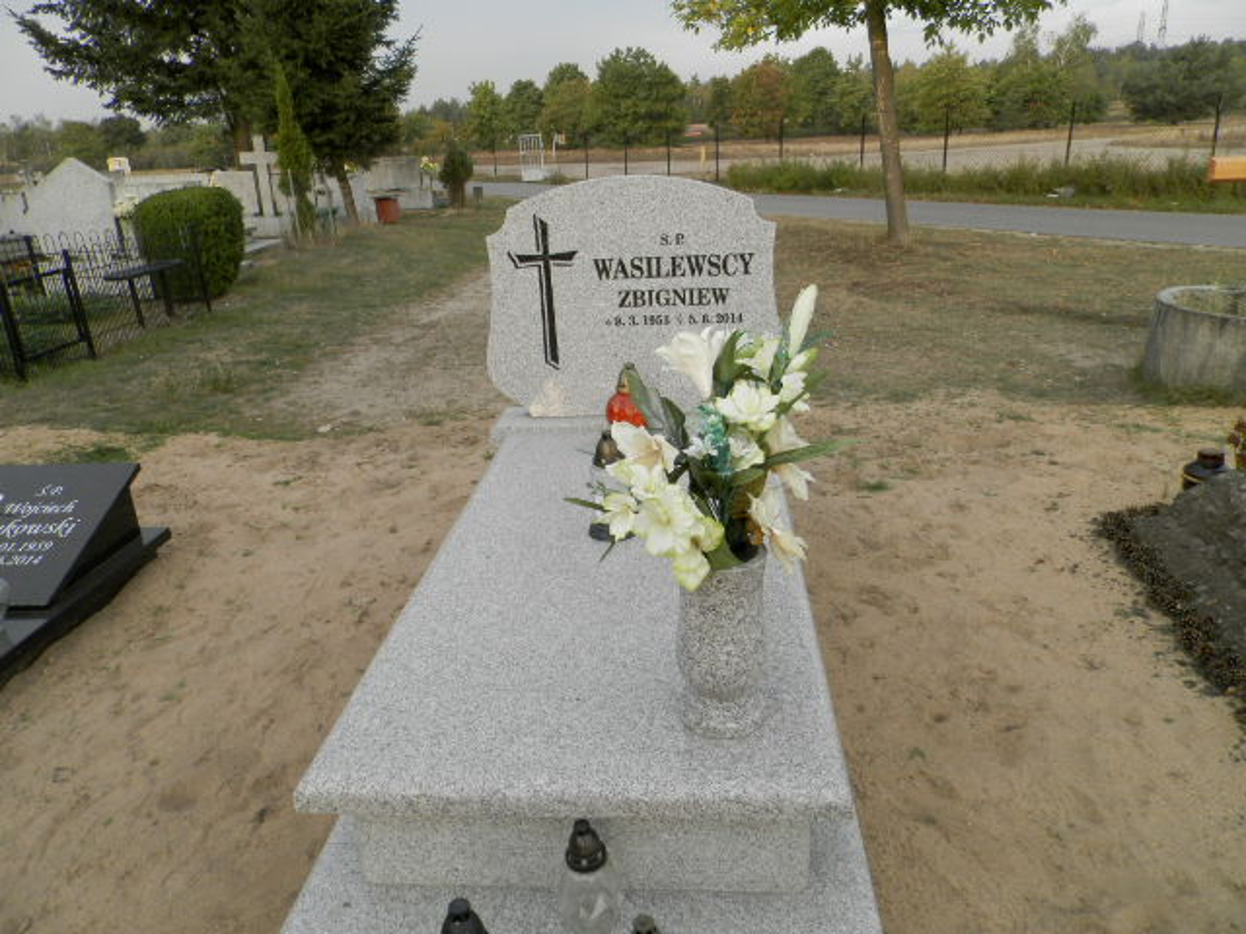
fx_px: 900
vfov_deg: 54.9
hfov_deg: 69.4
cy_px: 467
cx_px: 623
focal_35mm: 25
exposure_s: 1/100
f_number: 3.1
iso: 80
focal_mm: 4.5
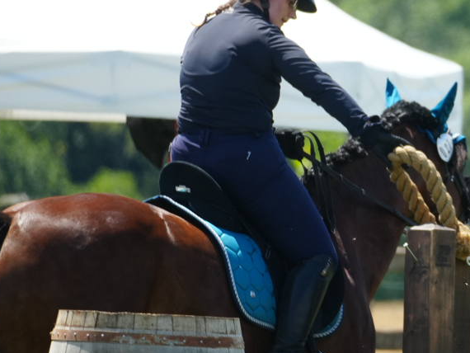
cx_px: 456
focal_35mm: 1008
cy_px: 132
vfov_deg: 1.5
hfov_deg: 2.0
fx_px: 13692
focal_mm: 332
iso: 500
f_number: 6.3
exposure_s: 1/1000
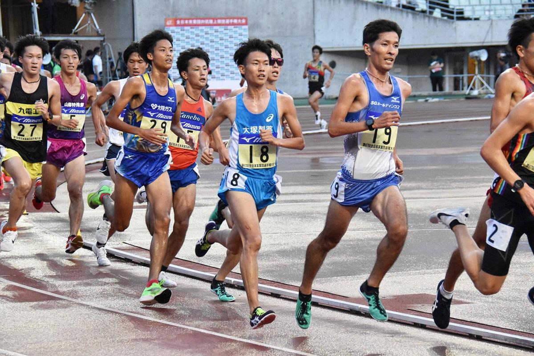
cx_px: 267
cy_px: 178
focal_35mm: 158
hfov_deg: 13.0
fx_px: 2336
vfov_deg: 8.7
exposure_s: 1/800
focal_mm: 105
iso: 4000
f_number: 7.1
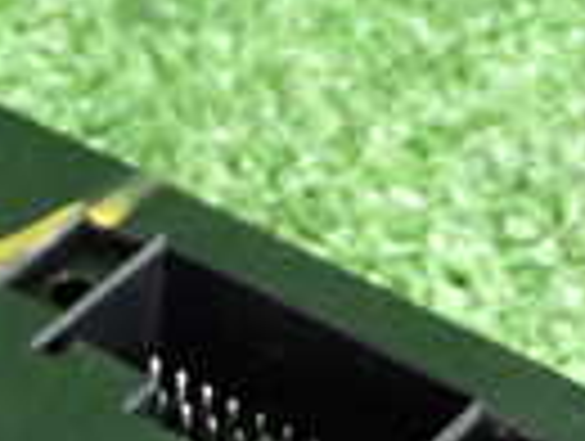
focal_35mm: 175
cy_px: 778
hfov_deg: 11.2
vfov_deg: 8.2
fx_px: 2963
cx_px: 122
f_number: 2.7
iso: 640
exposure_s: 1/40
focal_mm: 6.83
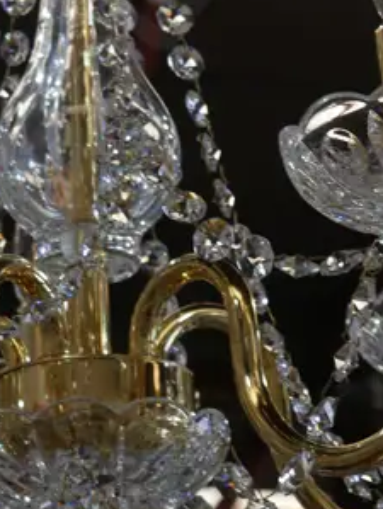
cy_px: 134
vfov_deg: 14.3
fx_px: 2017
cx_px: 59
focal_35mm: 137
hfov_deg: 10.8
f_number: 4.4
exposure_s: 1/60
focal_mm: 20
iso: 200
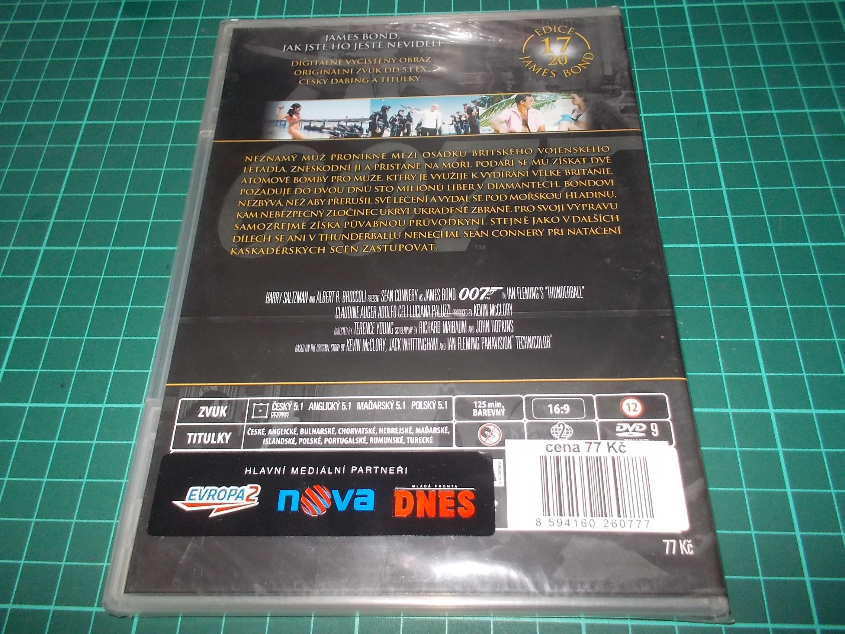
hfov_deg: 61.7
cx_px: 422
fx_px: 708
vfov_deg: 48.2
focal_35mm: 29
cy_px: 317
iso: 200
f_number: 3.3
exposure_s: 1/30
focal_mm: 4.1
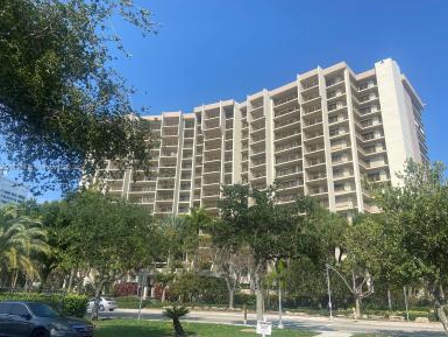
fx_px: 350
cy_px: 168
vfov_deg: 51.4
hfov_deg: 65.3
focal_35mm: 27
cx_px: 226
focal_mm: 4.25
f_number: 1.8
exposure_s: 1/2688
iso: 32
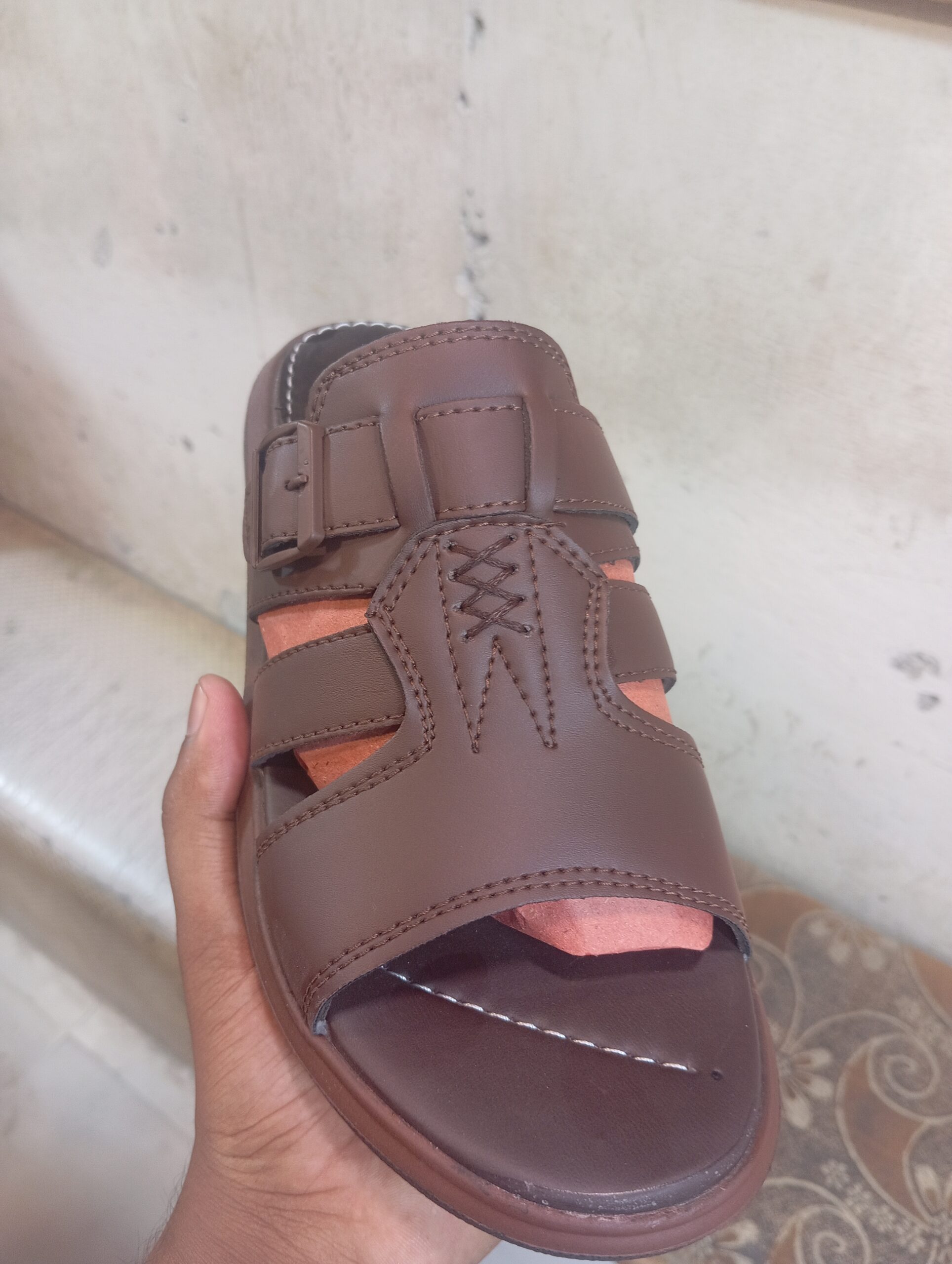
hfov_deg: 49.9
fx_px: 1024
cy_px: 632
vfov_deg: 63.4
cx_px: 476
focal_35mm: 28
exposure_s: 1/33.3
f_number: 1.8
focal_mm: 4.22
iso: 171
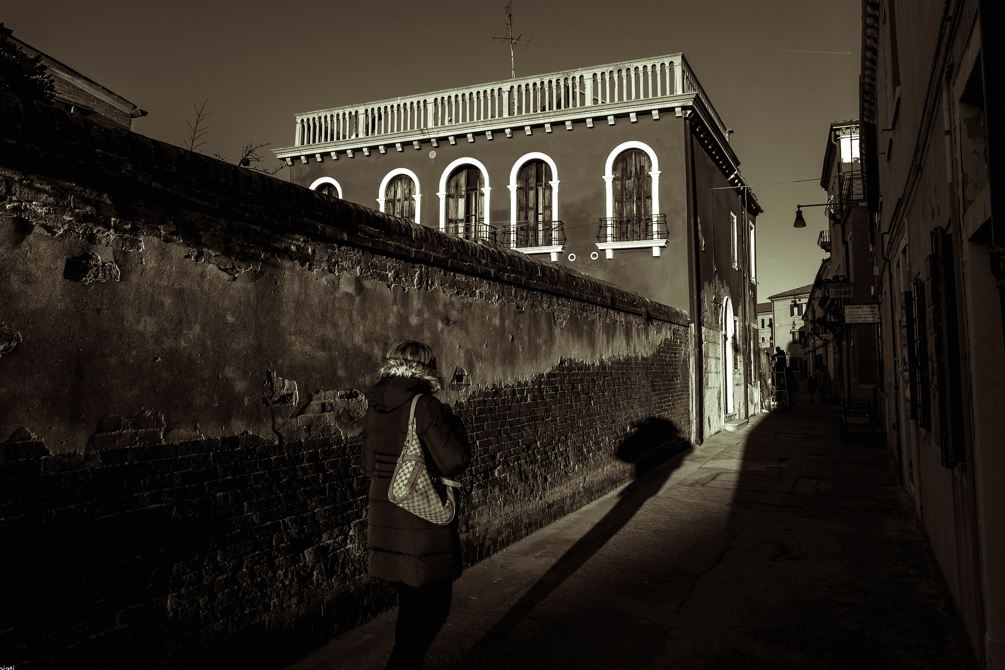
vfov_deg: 47.8
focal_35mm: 27
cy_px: 287
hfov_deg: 67.4
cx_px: 519
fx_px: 754
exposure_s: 1/250
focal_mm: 15
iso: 200
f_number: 11
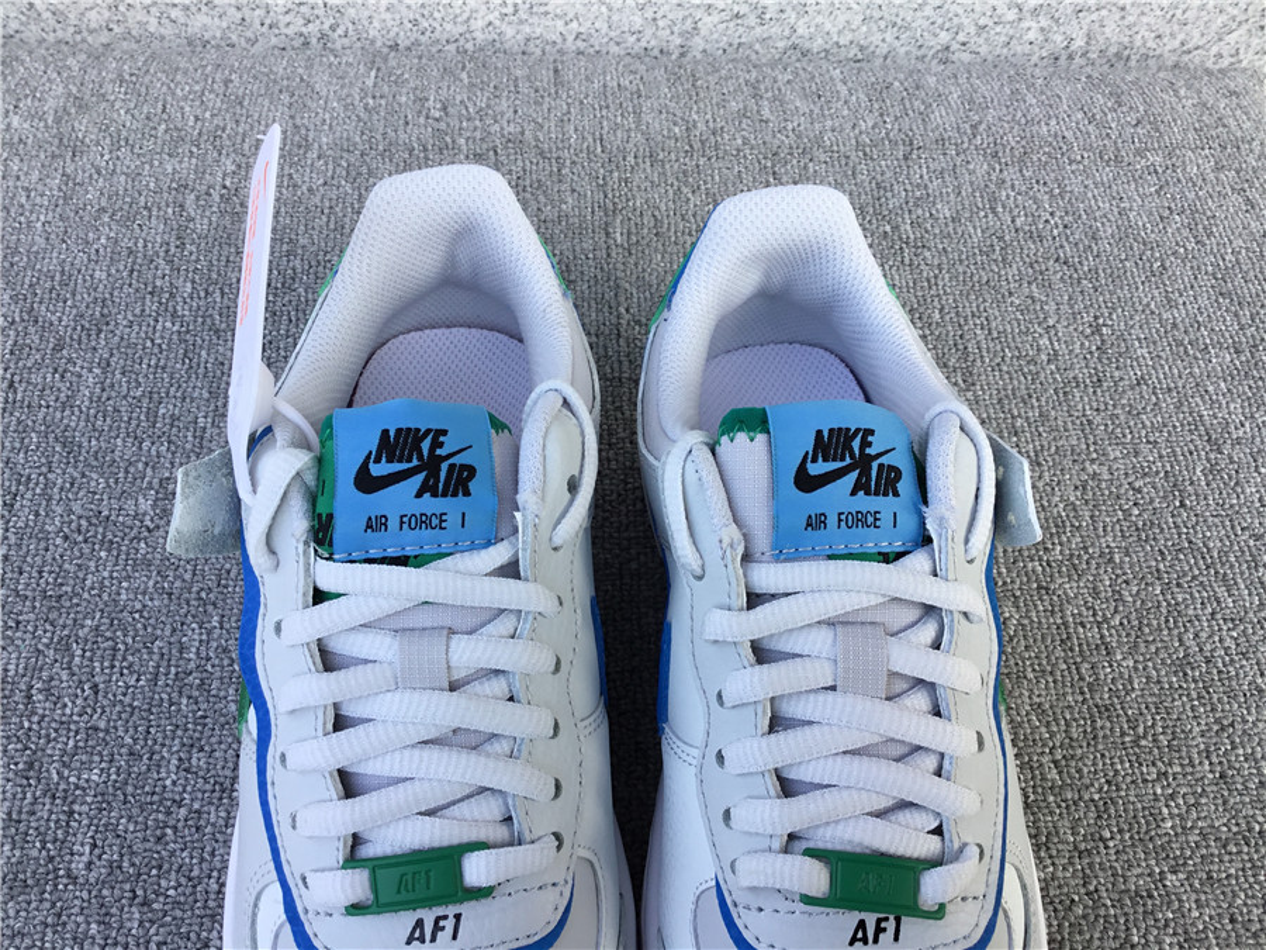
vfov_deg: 45.4
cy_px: 475
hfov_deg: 58.4
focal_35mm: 31
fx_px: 1134
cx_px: 633
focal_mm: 3.3
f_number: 2.4
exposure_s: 1/167
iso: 25
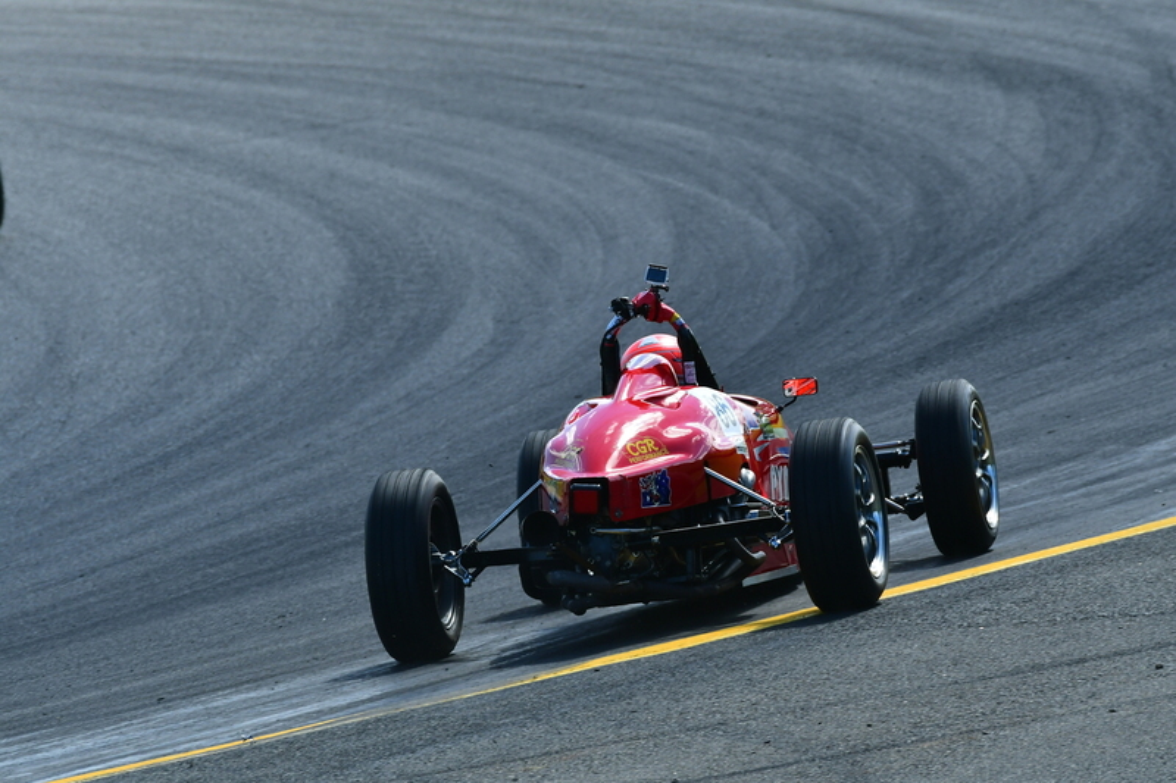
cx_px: 588
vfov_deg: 2.5
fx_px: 18125
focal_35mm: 555
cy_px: 392
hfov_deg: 3.7
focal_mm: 370
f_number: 9
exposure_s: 1/640
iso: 500
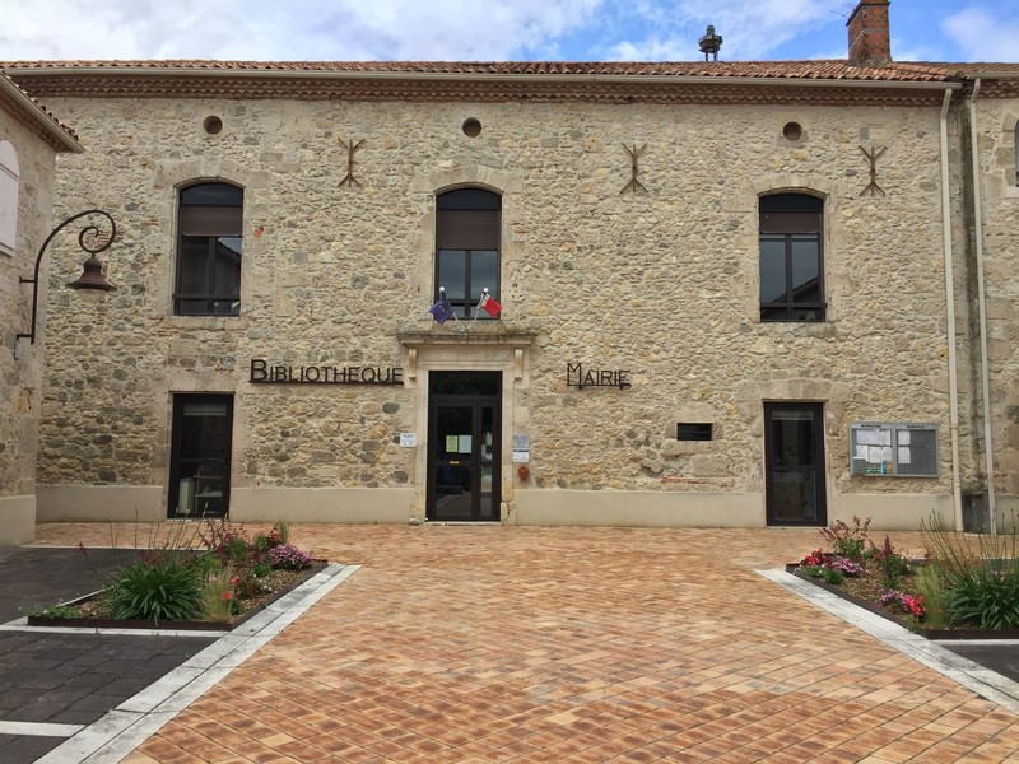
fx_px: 854
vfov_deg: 48.2
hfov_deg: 61.7
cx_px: 510
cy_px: 382
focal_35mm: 29
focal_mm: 4.15
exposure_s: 1/1364
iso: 32
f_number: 2.2
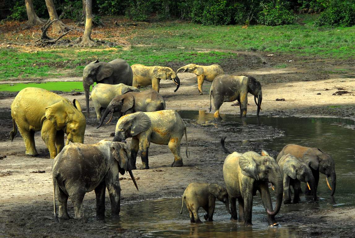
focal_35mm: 292
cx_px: 178
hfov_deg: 7.0
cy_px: 119
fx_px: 2888
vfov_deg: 4.7
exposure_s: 1/350
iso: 250
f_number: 9
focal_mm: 195
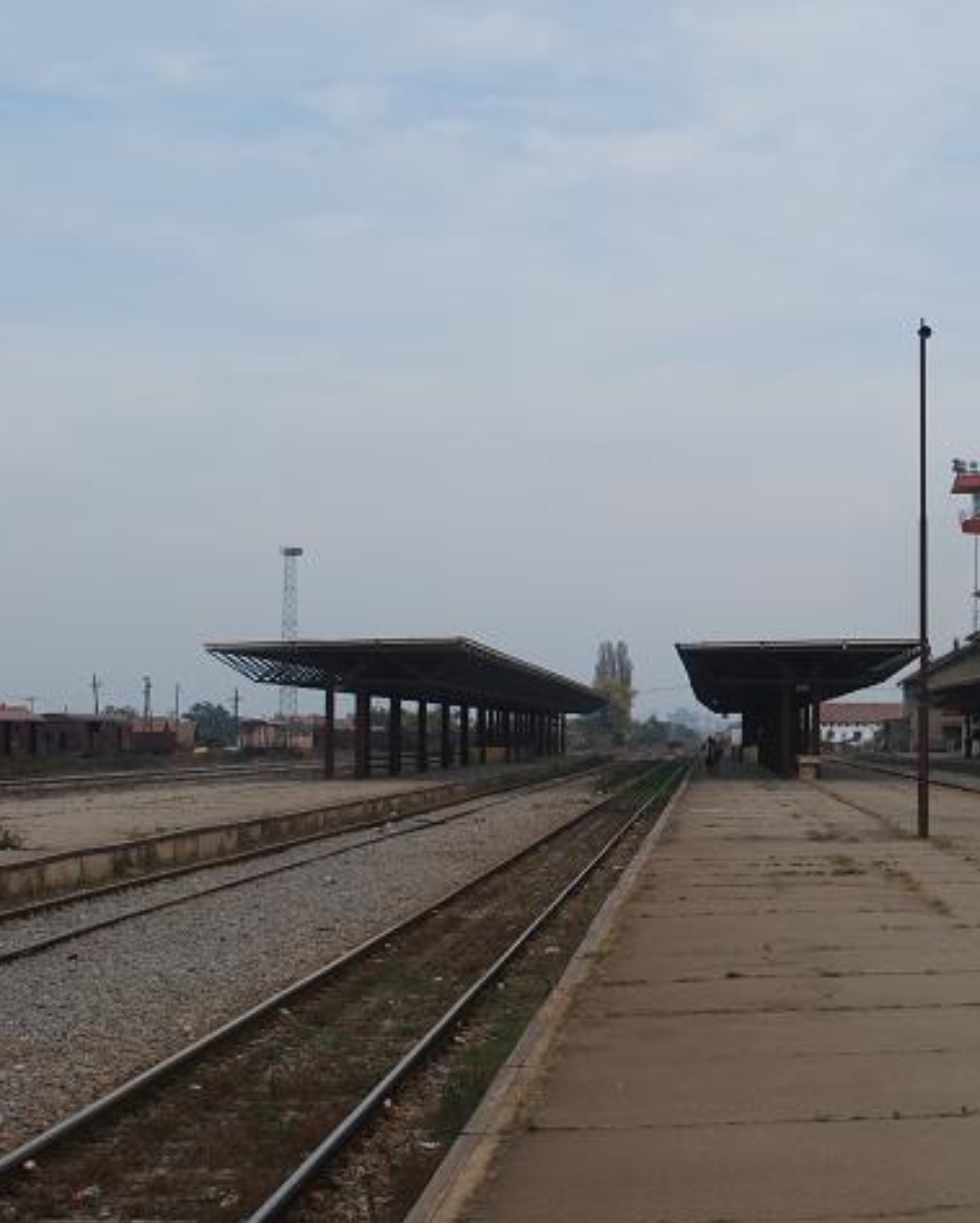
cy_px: 575
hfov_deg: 18.5
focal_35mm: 81
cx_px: 992
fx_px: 2925
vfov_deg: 23.6
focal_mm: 35
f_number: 7.1
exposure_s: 1/200
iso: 100
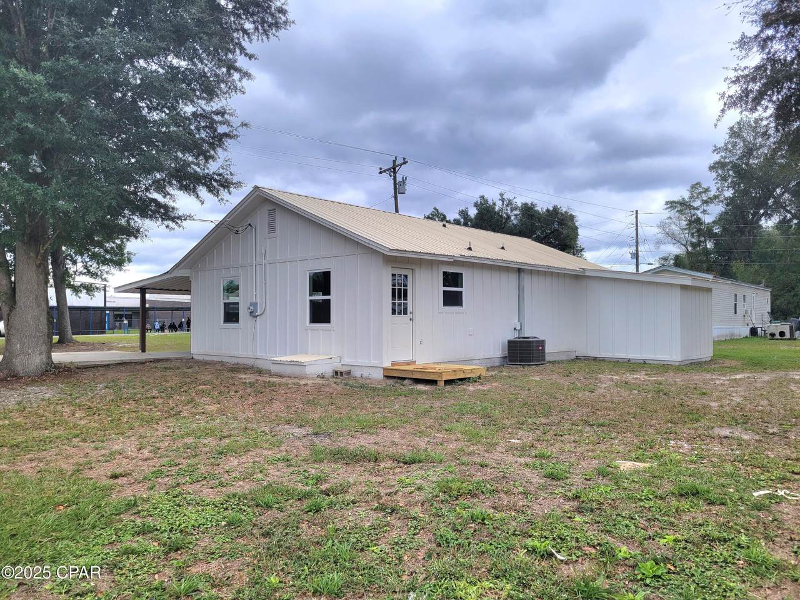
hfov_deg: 67.3
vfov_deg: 53.1
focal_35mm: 26
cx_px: 400
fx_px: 601
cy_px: 300
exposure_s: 1/769
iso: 40
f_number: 1.8
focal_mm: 5.4
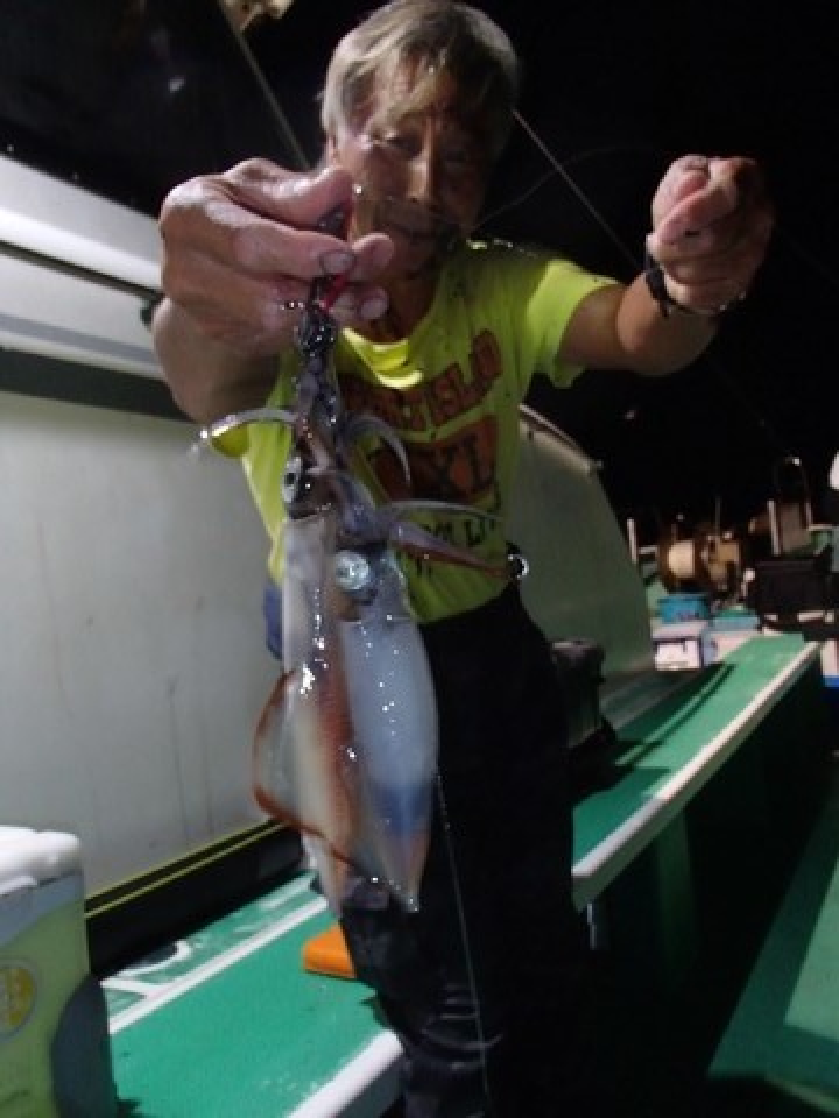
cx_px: 420
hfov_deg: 49.7
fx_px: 905
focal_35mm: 28
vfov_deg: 63.4
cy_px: 559
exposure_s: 1/30
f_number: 3.9
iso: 400
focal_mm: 5
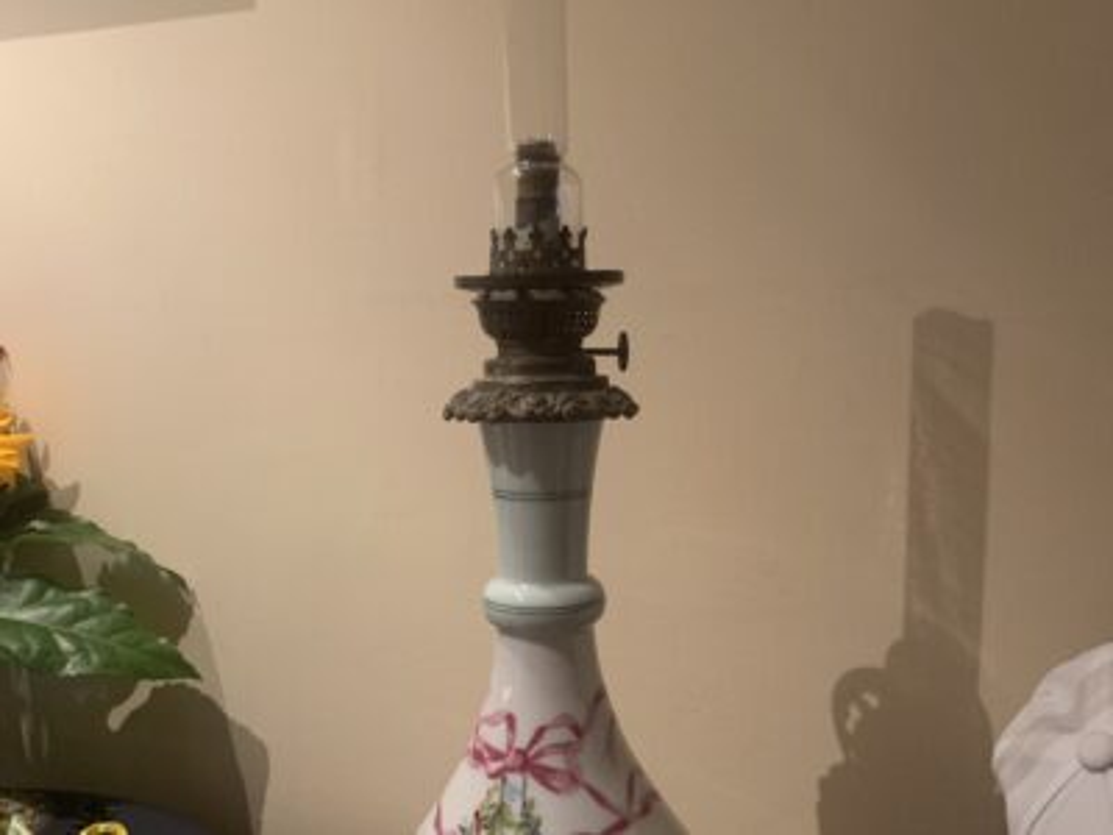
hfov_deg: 67.3
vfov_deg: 53.1
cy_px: 418
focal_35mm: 26
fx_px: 836
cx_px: 556
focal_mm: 4.25
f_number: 1.8
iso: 500
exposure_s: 1/25
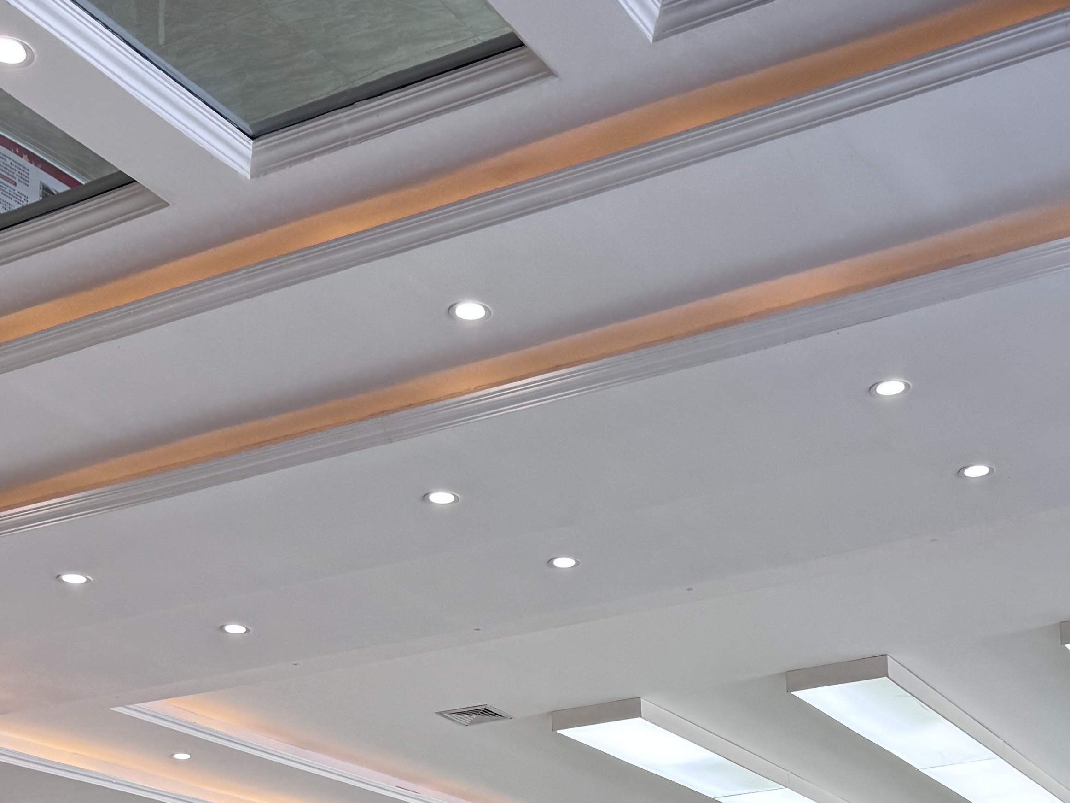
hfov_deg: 32.6
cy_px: 982
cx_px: 641
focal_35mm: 59
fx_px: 1824
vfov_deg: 22.7
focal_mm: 6.76
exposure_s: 1/121
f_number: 1.78
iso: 64
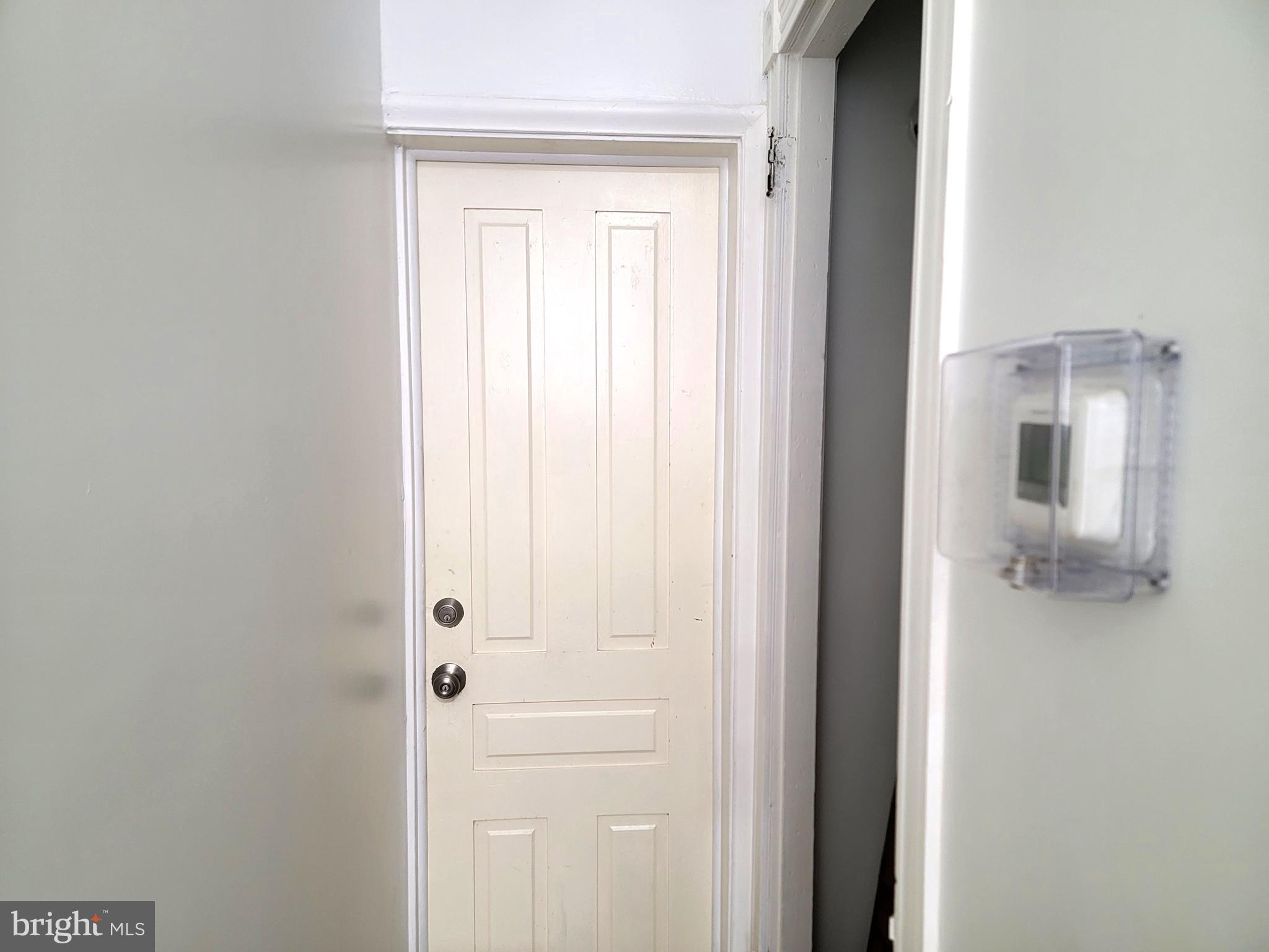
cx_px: 634
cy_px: 476
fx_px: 880
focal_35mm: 24
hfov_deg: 71.6
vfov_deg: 56.8
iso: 250
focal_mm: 6.7
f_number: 1.8
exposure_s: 1/40
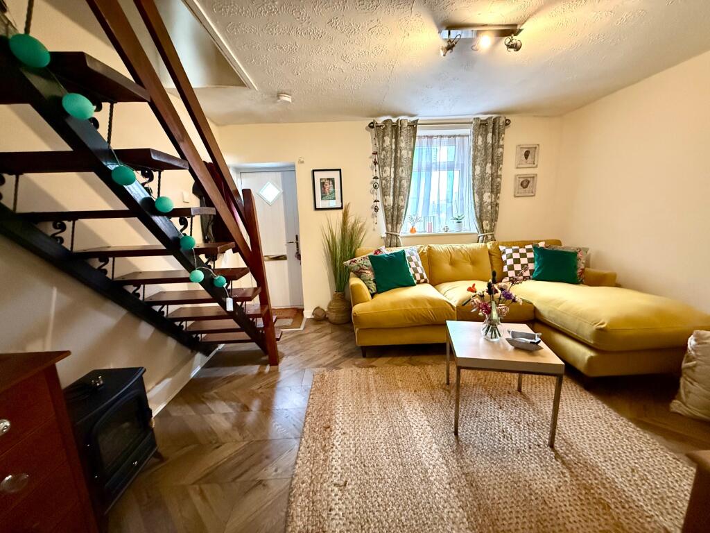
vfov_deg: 85.7
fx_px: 287
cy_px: 266
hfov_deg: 102.1
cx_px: 355
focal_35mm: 14
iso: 1250
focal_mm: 2.22
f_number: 2.2
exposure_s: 1/60
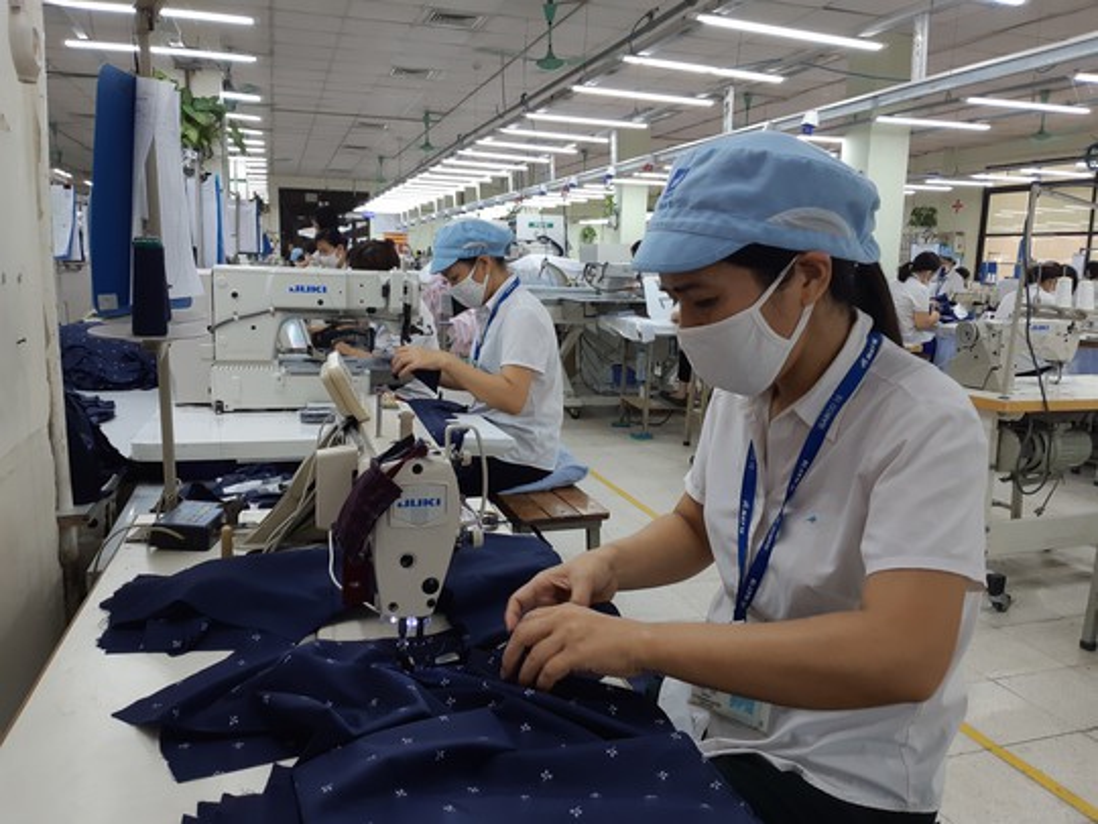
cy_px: 412
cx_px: 549
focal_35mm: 26
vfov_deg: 53.1
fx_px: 825
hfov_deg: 67.3
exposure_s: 1/50
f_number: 1.7
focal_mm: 3.93
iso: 80
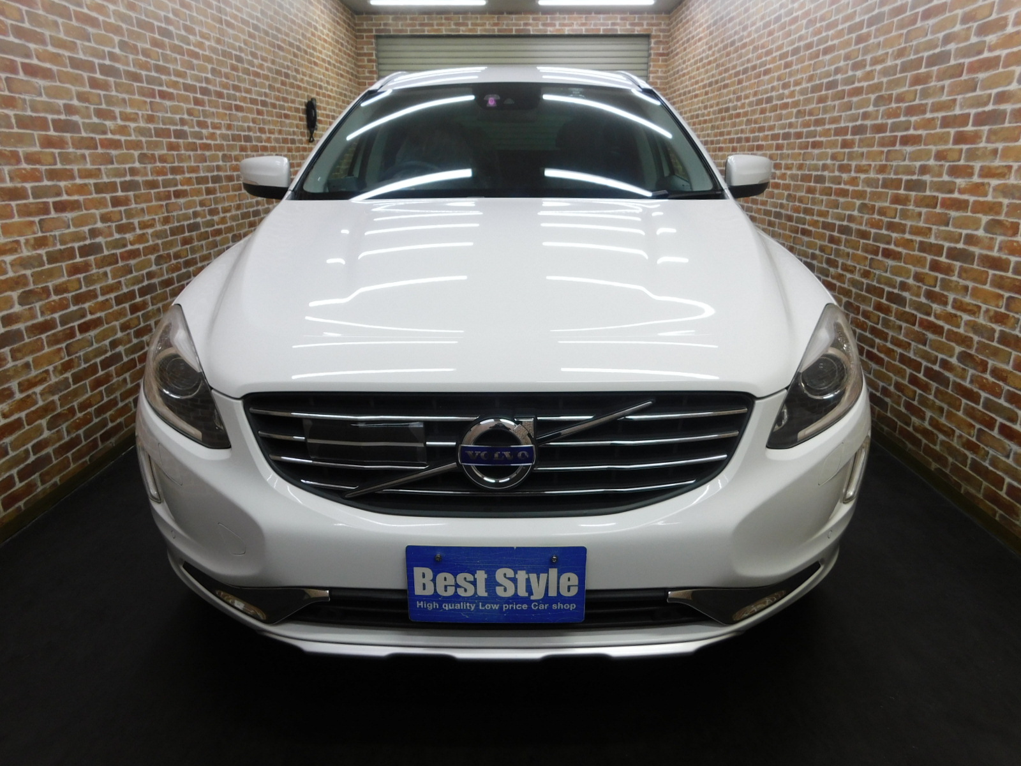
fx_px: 678
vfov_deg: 58.9
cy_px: 383
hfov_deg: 73.9
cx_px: 510
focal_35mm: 23
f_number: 3
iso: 125
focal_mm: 4
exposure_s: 1/30
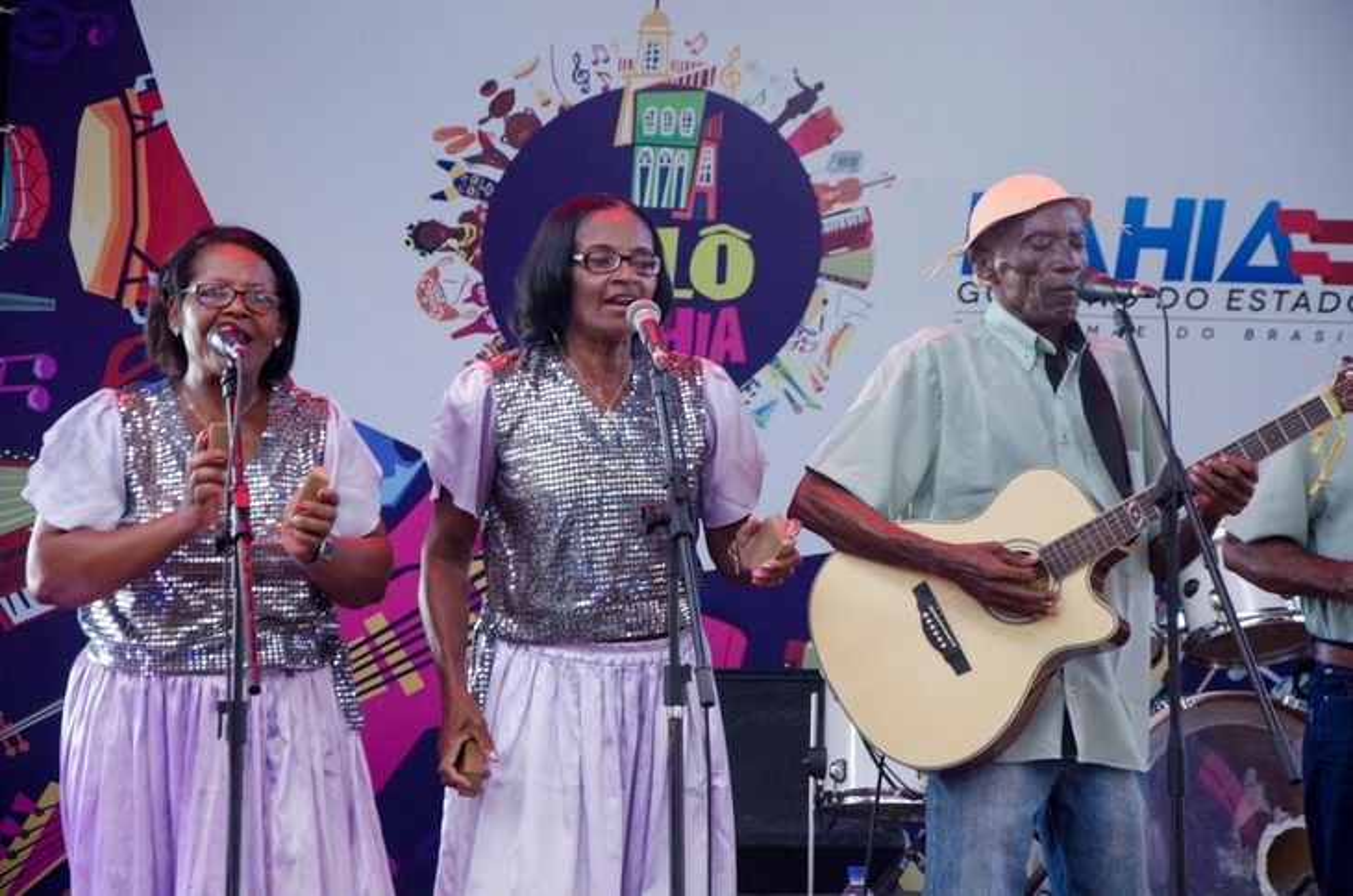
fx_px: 5175
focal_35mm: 138
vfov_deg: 9.9
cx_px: 676
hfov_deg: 14.9
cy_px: 448
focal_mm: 92
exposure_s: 1/250
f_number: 5.6
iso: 1250
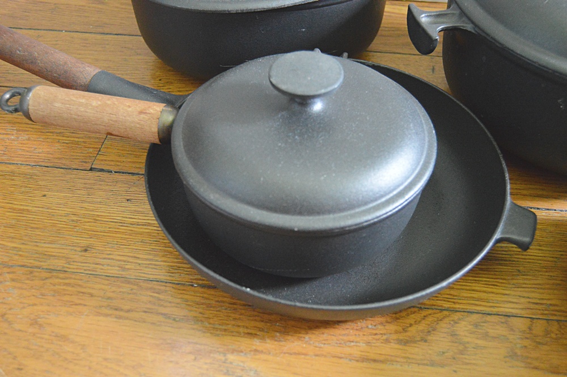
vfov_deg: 34.2
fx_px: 614
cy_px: 188
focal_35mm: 39
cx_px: 284
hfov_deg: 49.6
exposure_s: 1/50
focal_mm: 26
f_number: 4
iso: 3200
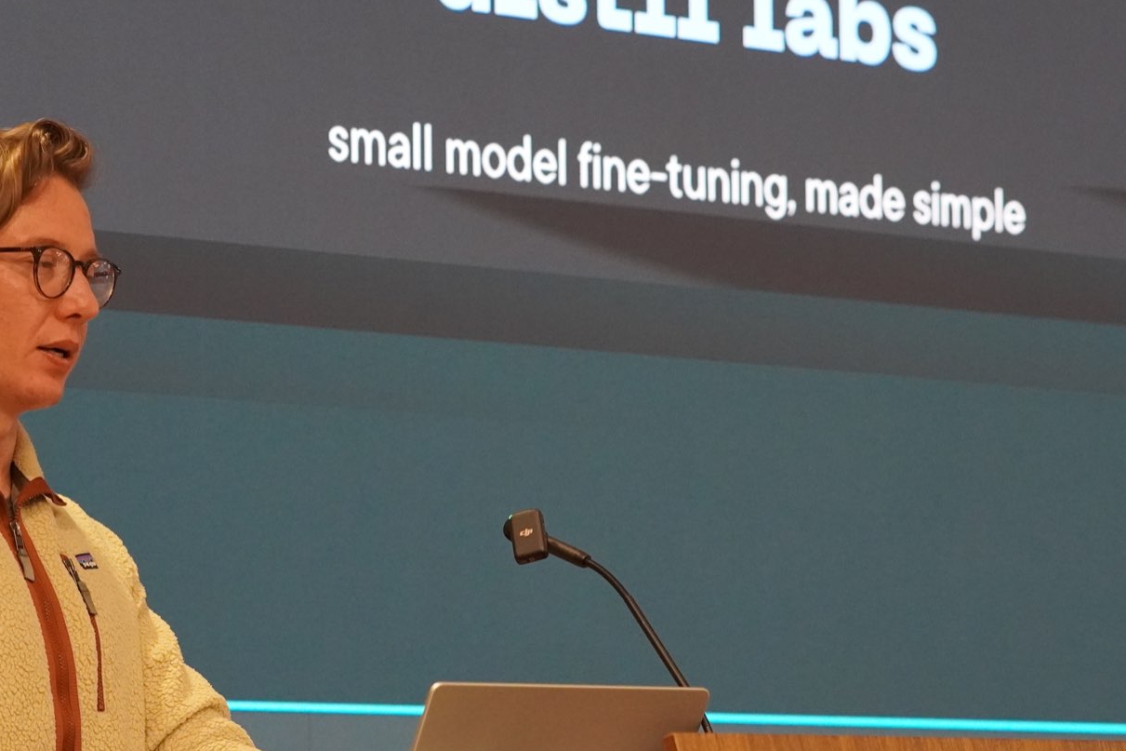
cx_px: 364
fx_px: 5811
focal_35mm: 186
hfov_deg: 11.1
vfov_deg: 7.4
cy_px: 481
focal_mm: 75
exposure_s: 1/160
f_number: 4
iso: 3200
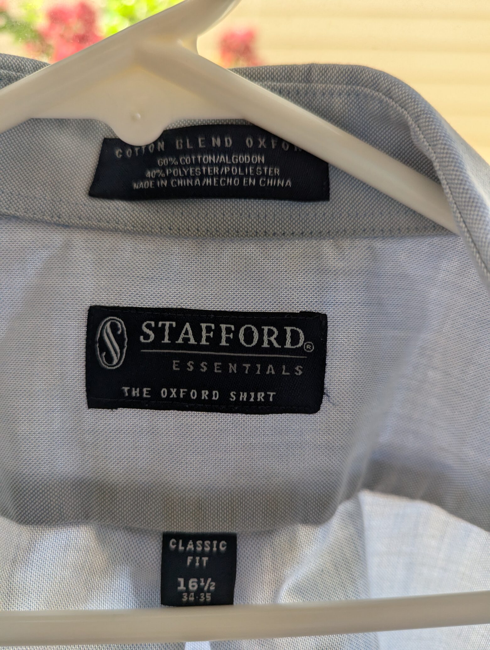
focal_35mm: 24
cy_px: 325
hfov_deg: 56.9
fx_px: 452
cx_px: 245
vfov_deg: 71.5
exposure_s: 1/234
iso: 124
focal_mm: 6.81
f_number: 1.85
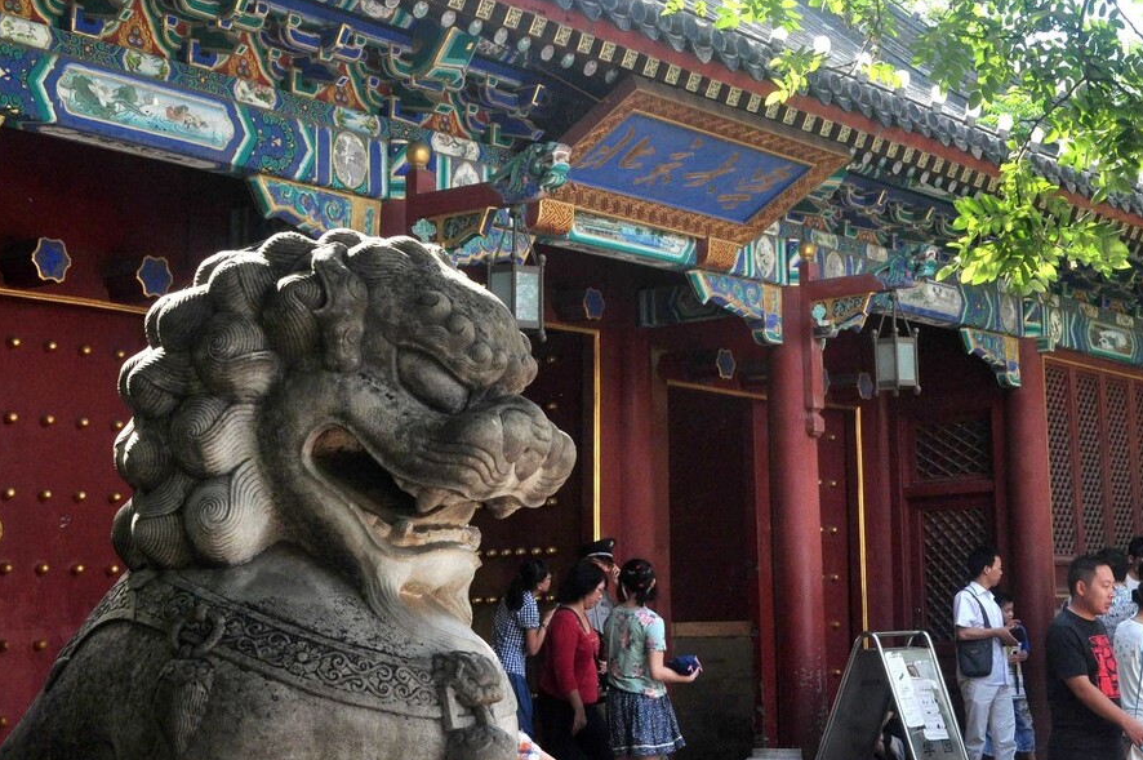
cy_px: 316
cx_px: 728
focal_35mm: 65
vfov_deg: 20.9
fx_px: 2062
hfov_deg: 30.8
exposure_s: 1/160
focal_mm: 32
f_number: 9
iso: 800
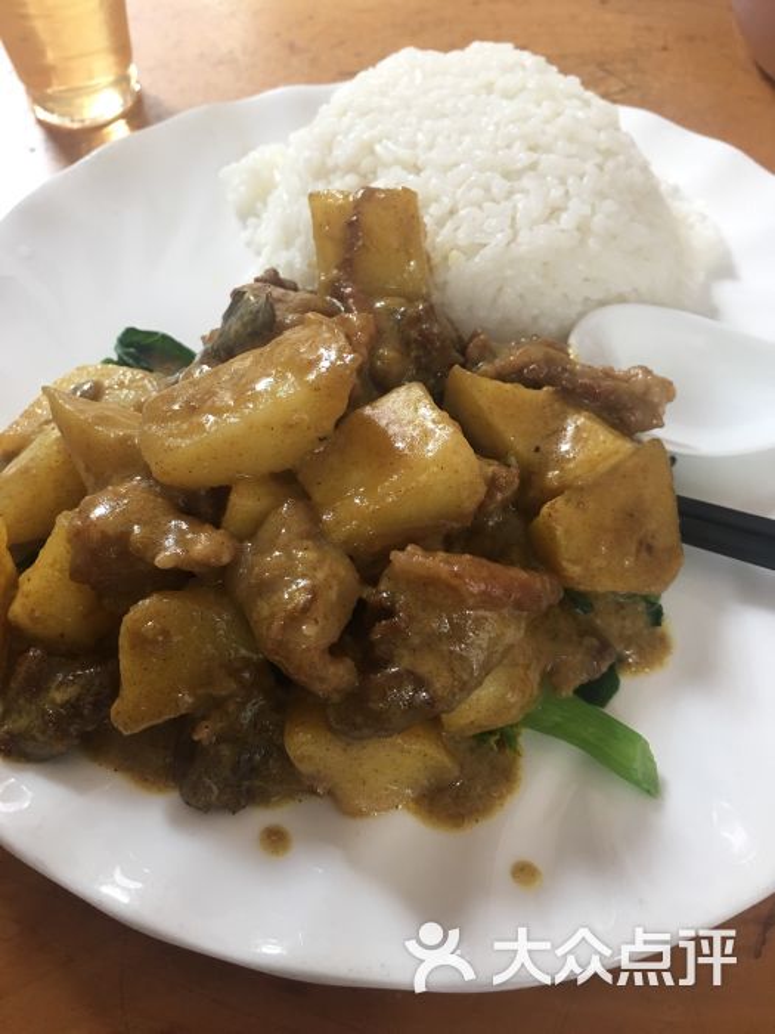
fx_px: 866
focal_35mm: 29
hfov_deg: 48.2
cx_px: 388
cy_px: 517
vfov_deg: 61.7
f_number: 2.2
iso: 50
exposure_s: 1/33
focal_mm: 4.15
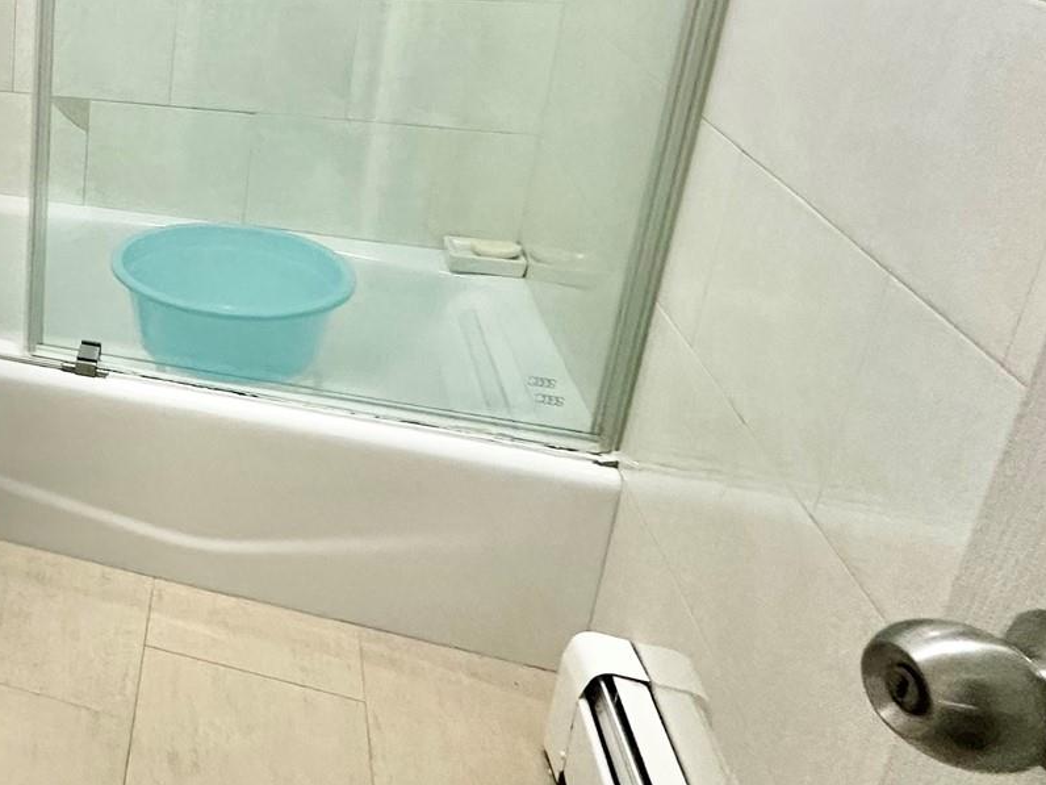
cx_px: -202
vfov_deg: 37.8
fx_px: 1088
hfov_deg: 38.4
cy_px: 124
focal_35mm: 36
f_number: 2.2
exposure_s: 1/120
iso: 250
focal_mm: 2.22
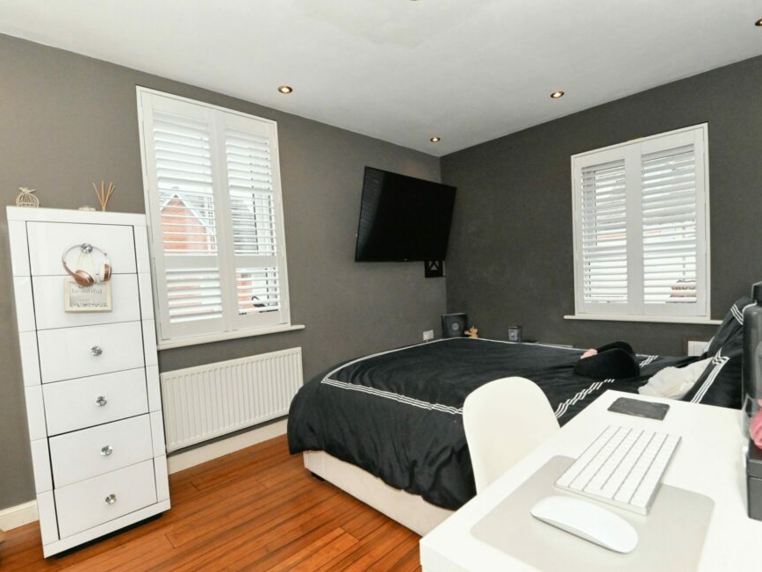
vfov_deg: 74.7
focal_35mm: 17
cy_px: 297
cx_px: 381
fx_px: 374
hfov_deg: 91.0
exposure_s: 1/60
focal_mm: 15
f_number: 10
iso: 6400
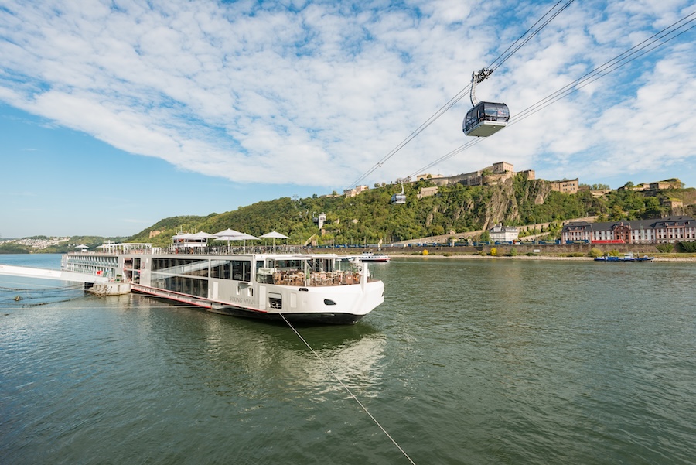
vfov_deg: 70.5
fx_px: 329
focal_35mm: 17
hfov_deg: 93.2
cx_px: 348
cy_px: 232
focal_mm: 17
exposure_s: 1/200
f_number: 8
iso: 100
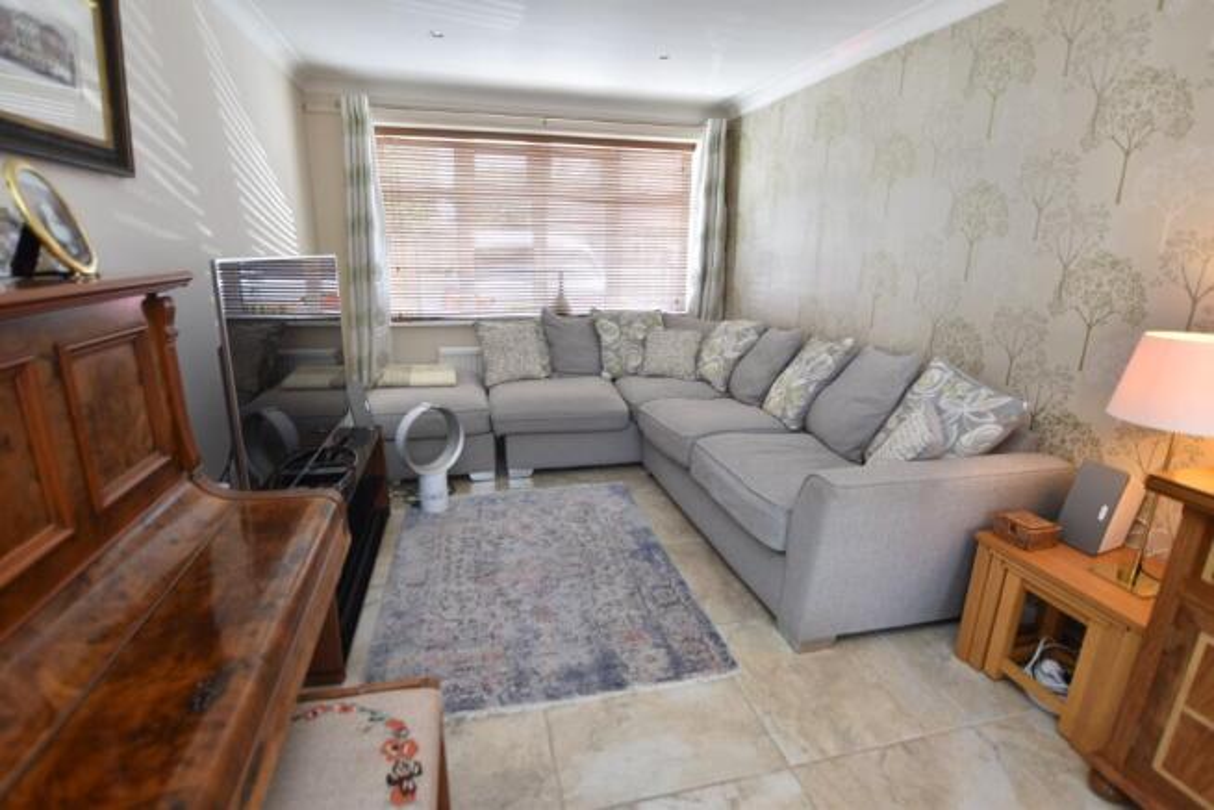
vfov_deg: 72.1
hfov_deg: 95.0
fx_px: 557
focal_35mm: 16
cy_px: 405
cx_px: 607
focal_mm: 11
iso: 100
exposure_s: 1/15
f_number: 3.5
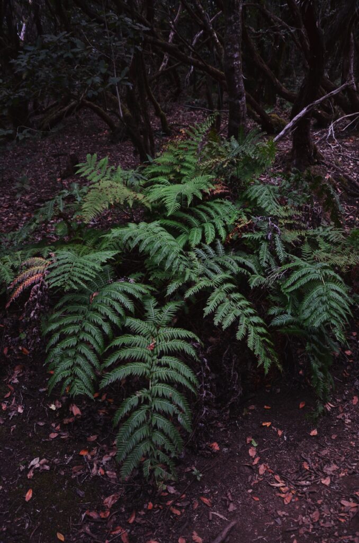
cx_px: 180
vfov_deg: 59.6
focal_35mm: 32
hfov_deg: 41.5
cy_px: 272
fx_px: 473
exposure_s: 1/100
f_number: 4
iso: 400
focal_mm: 21
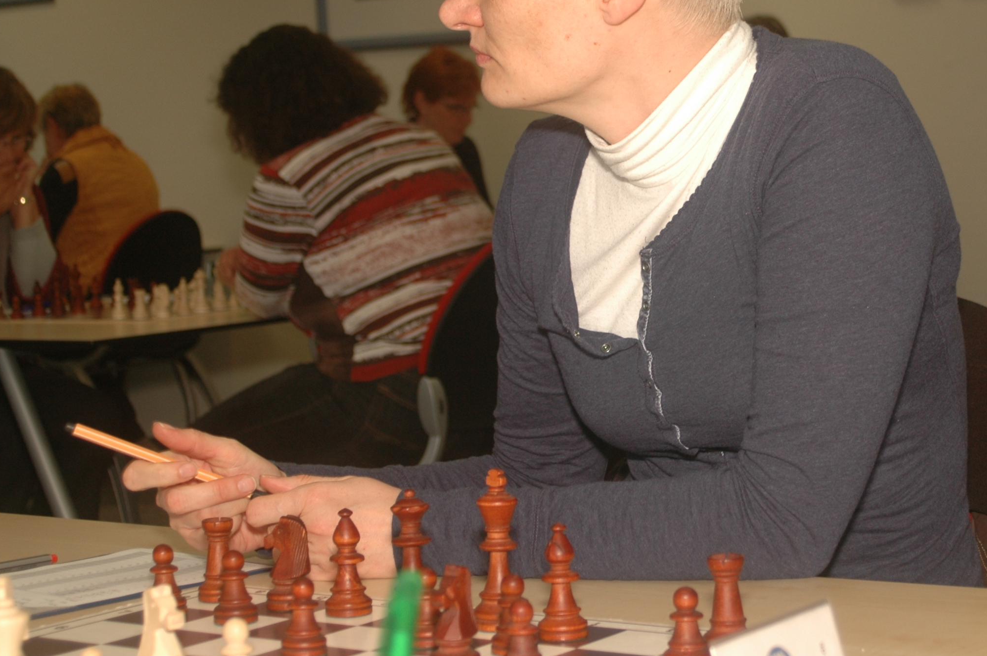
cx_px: 659
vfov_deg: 16.0
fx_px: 2328
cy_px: 219
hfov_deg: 23.8
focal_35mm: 85
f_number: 5
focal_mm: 38
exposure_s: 1/60
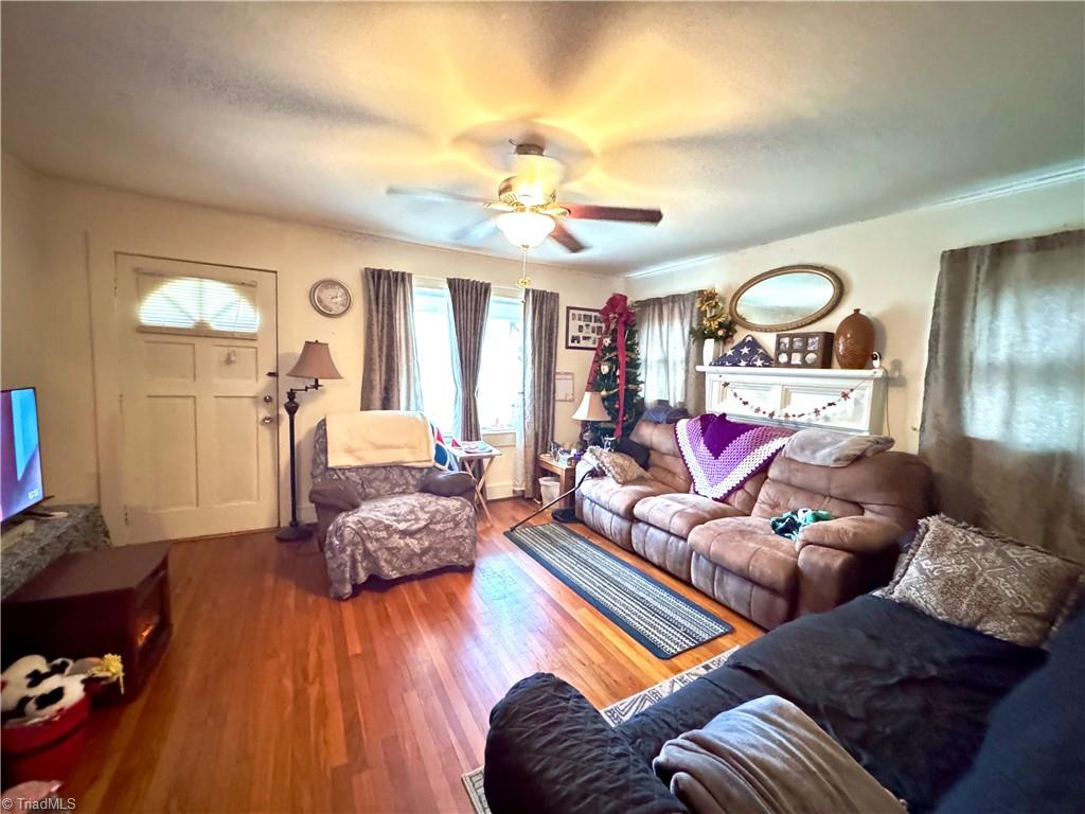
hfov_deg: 102.1
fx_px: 439
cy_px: 407
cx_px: 542
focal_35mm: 14
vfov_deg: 85.7
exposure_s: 1/30
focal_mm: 2.22
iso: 2000
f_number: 2.2
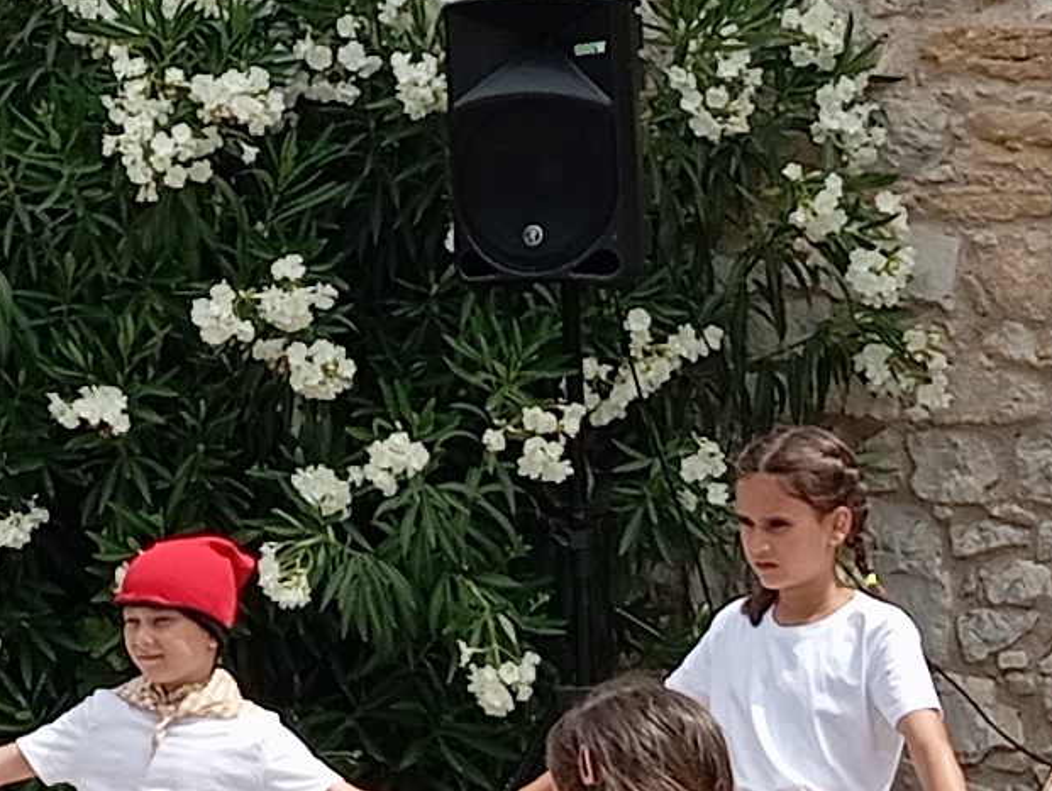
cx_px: -210
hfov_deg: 10.6
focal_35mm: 184
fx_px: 5597
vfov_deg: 8.0
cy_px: -171
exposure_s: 1/773
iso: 57
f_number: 1.8
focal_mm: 4.22
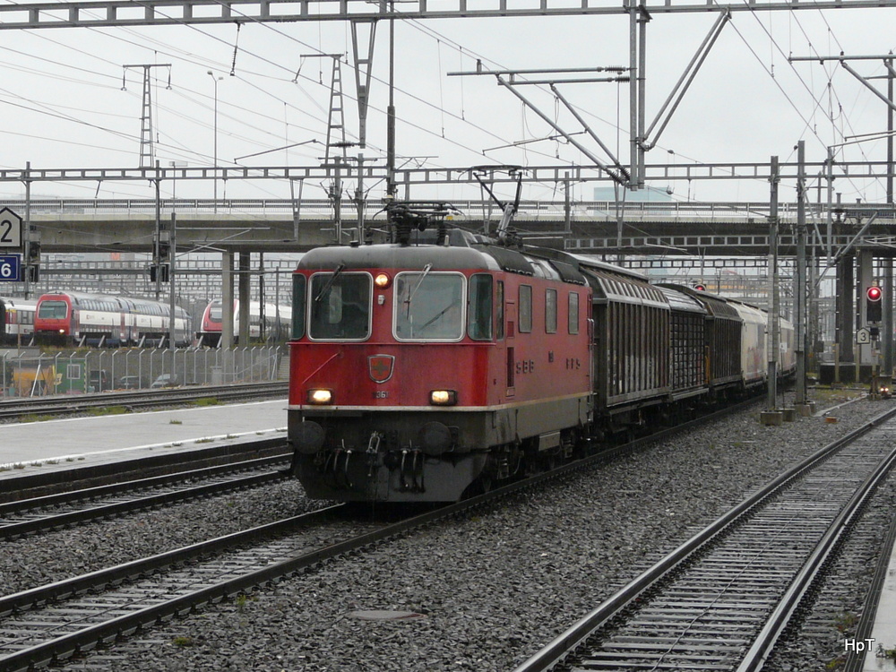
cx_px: 448
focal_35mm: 58
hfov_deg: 33.2
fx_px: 1501
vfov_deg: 25.2
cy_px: 336
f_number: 4
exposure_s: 1/200
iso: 160
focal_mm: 9.5
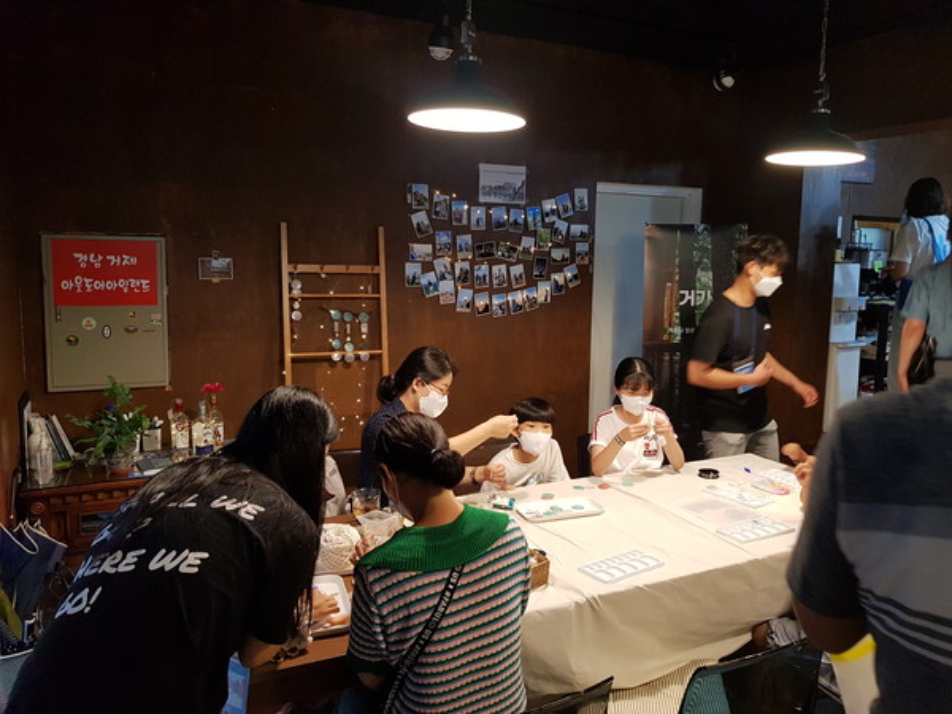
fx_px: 715
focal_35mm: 26
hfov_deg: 67.3
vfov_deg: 53.1
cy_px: 357
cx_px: 476
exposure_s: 1/30
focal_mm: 4.3
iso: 160
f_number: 1.7
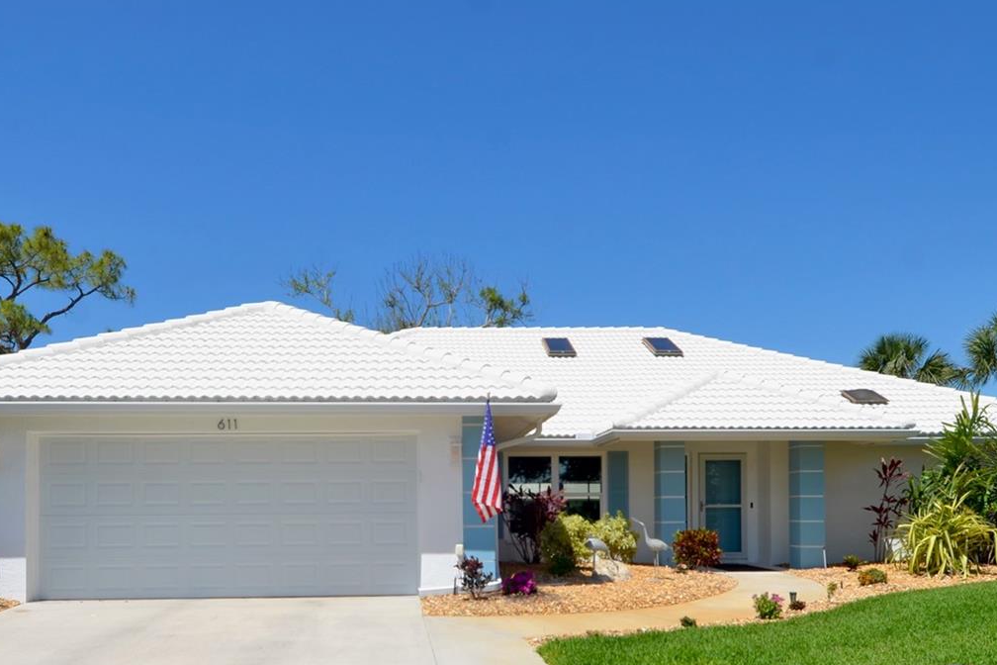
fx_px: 1578
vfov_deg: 23.6
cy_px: 484
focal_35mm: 57
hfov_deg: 35.0
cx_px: 447
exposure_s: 1/400
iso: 100
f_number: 10
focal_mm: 24
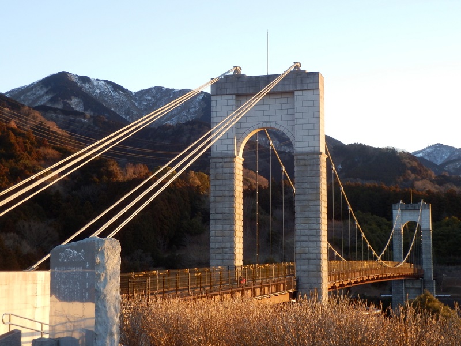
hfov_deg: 28.2
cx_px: 230
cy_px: 173
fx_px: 919
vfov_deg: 21.3
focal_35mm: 69
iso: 160
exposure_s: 1/80
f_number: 4.8
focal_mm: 12.3
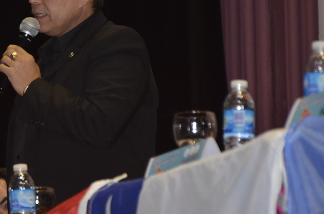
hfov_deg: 6.5
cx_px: 2
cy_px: 69
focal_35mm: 317
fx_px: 2847
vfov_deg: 4.3
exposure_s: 1/100
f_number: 5.6
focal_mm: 105
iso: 1250
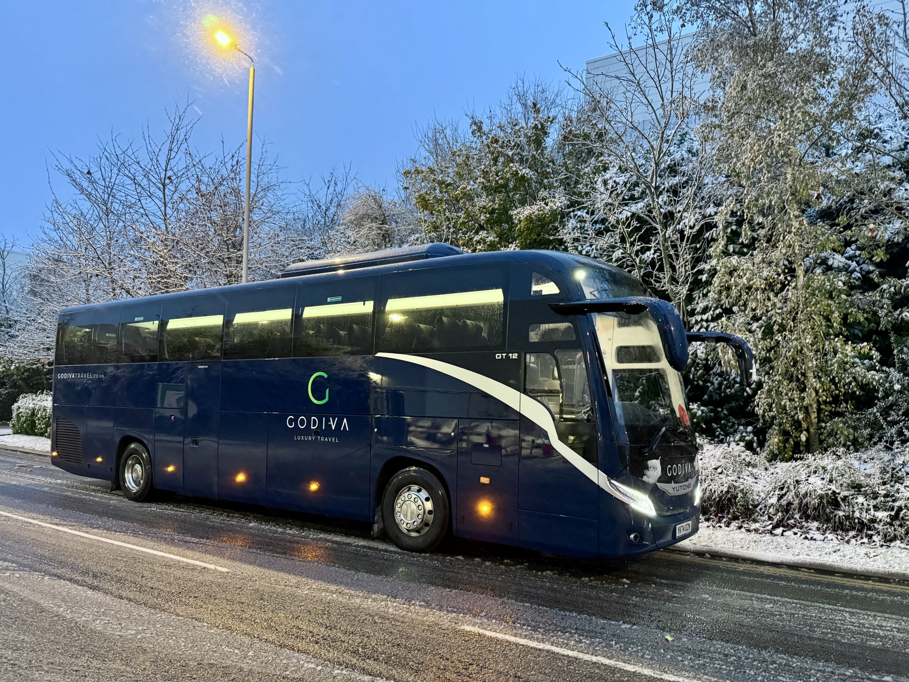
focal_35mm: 24
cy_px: 341
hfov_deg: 71.6
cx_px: 454
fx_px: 630
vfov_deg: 56.8
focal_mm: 6.76
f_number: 1.78
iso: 1250
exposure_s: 1/25
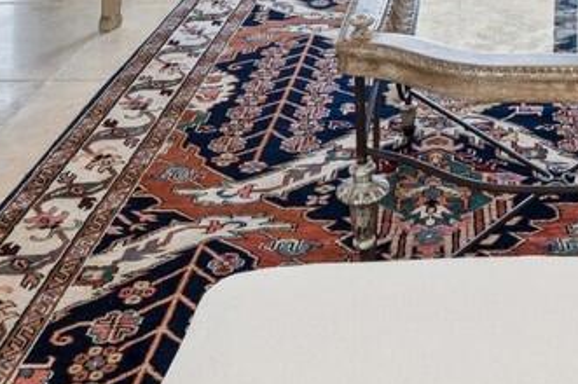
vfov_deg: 18.2
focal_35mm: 58
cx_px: 503
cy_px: -314
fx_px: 930
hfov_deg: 33.0
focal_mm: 12
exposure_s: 1/25
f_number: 8
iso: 100
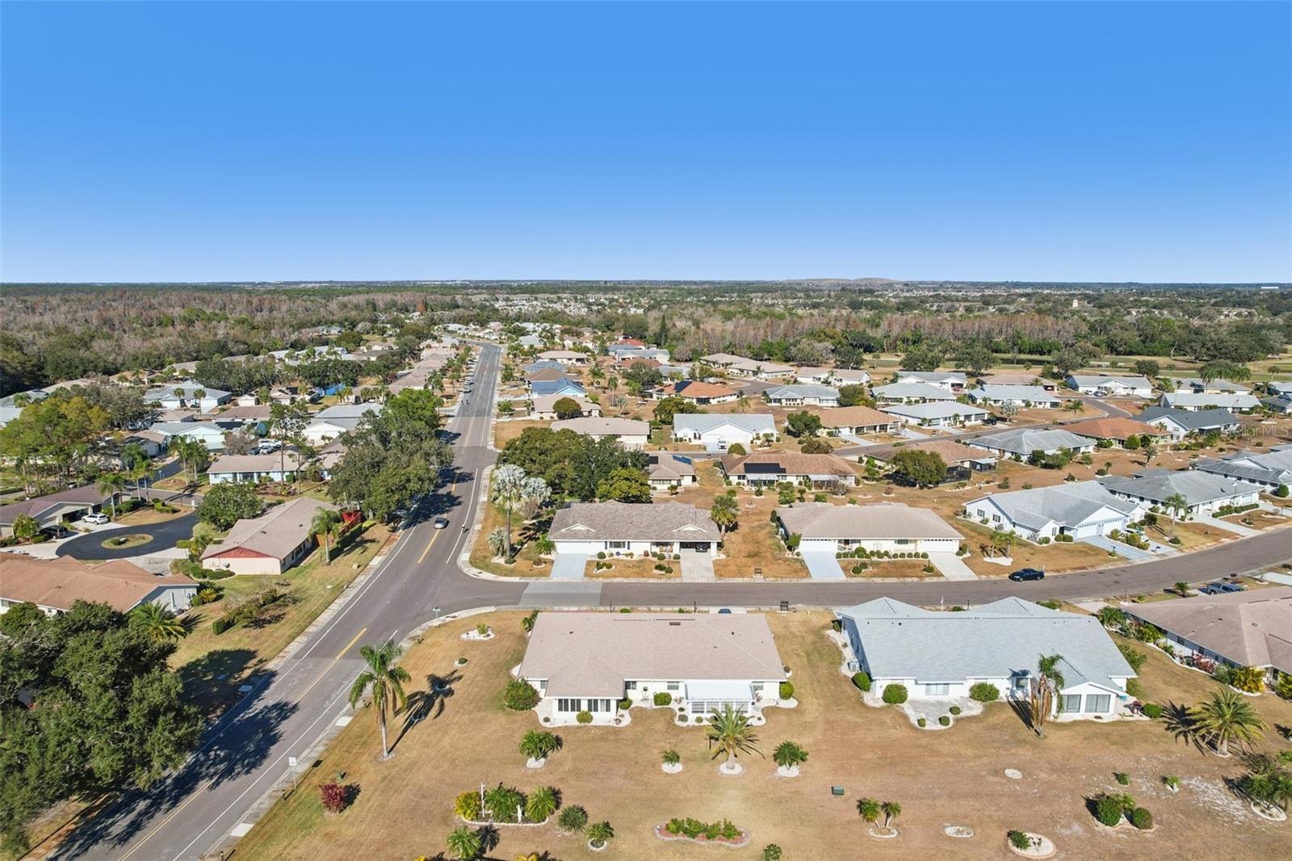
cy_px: 430
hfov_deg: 78.6
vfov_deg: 57.2
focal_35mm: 22
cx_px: 646
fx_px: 789
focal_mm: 8.4
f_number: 2.8
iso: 100
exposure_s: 1/2500
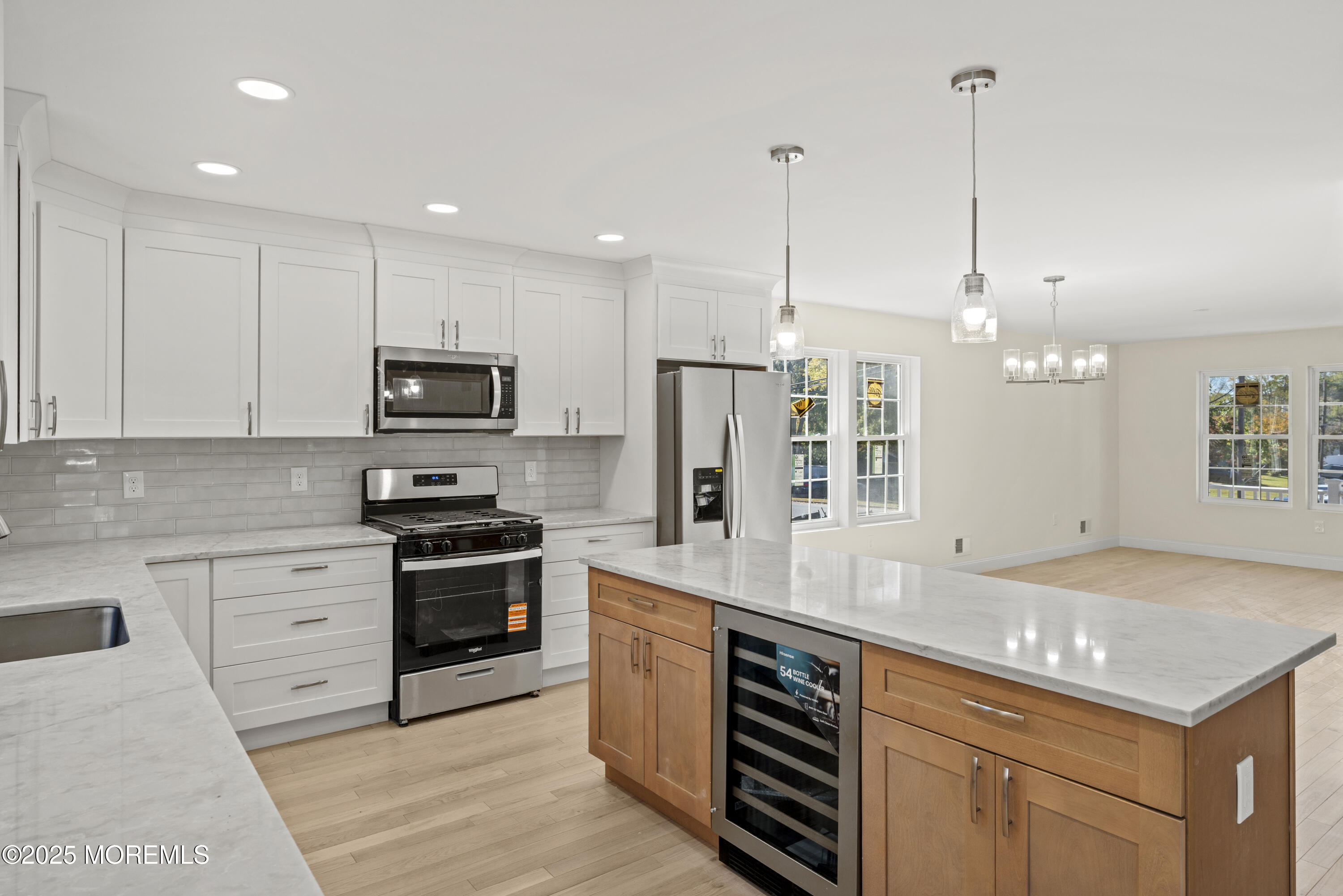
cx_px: 672
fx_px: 783
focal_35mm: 21
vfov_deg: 59.5
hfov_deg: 81.2
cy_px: 448
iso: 200
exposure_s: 1/1.25
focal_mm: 21
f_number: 8
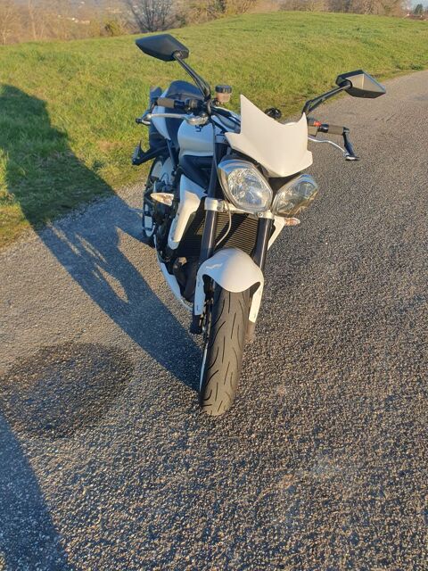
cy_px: 286
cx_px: 214
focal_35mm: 26
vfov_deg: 67.3
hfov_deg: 53.1
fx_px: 429
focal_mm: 4.32
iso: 50
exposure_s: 1/490
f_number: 2.4
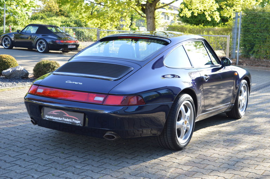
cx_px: 135
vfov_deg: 25.0
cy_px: 90
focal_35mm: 54
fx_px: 405
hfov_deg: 36.9
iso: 200
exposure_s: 1/125
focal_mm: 36
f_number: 5.6
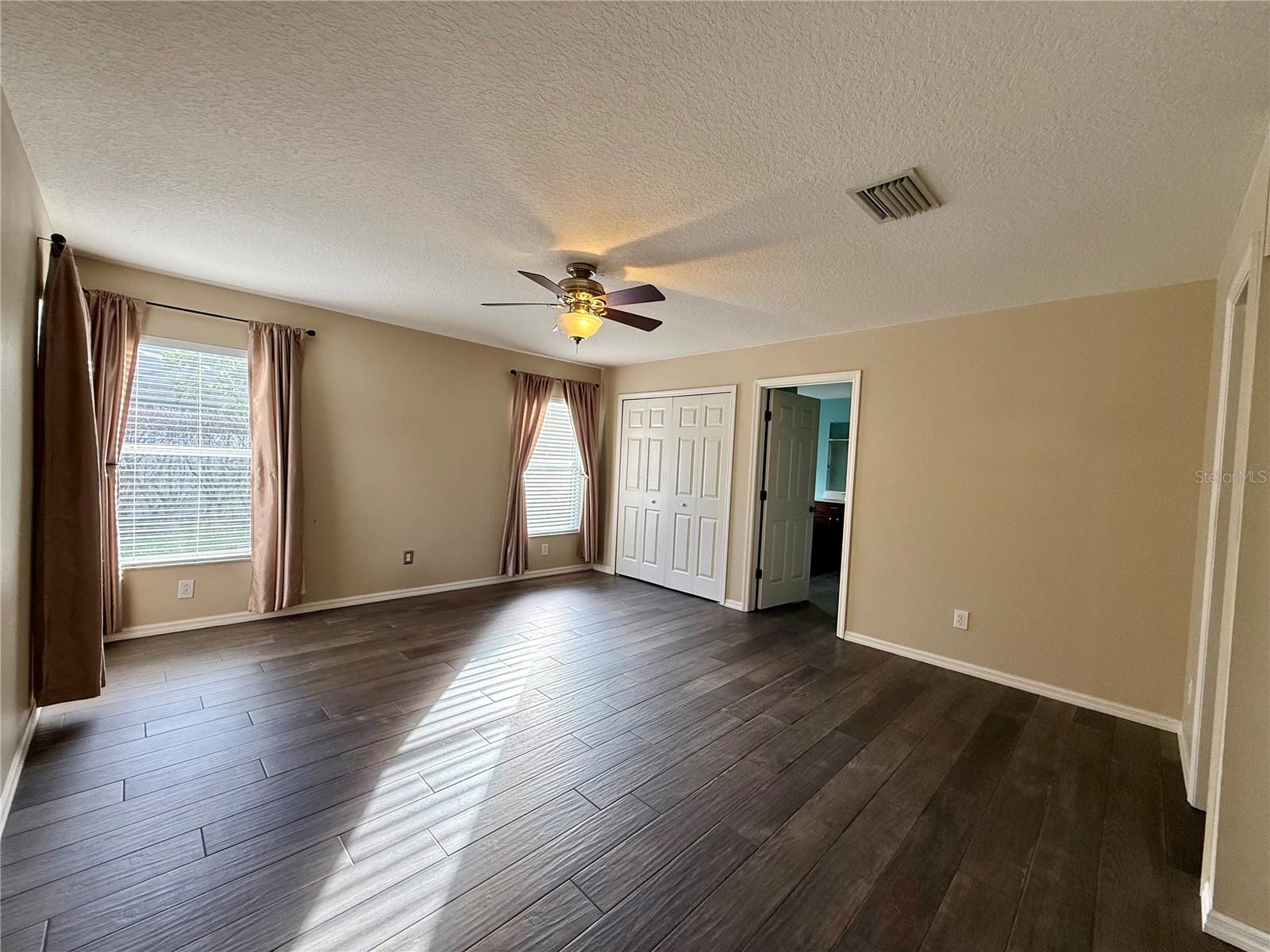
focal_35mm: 14
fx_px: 514
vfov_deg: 85.7
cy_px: 476
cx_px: 635
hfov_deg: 102.1
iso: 125
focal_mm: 2.22
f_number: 2.2
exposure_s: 1/99
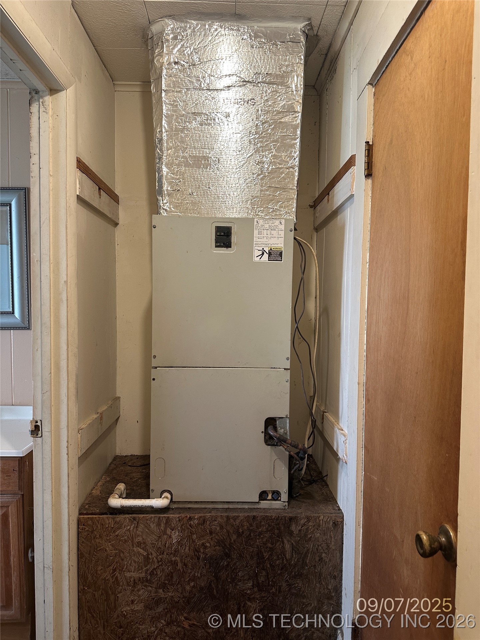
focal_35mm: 24
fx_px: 444
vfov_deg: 71.6
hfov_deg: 56.8
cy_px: 320
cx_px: 240
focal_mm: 6.86
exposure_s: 1/60
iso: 160
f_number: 1.78
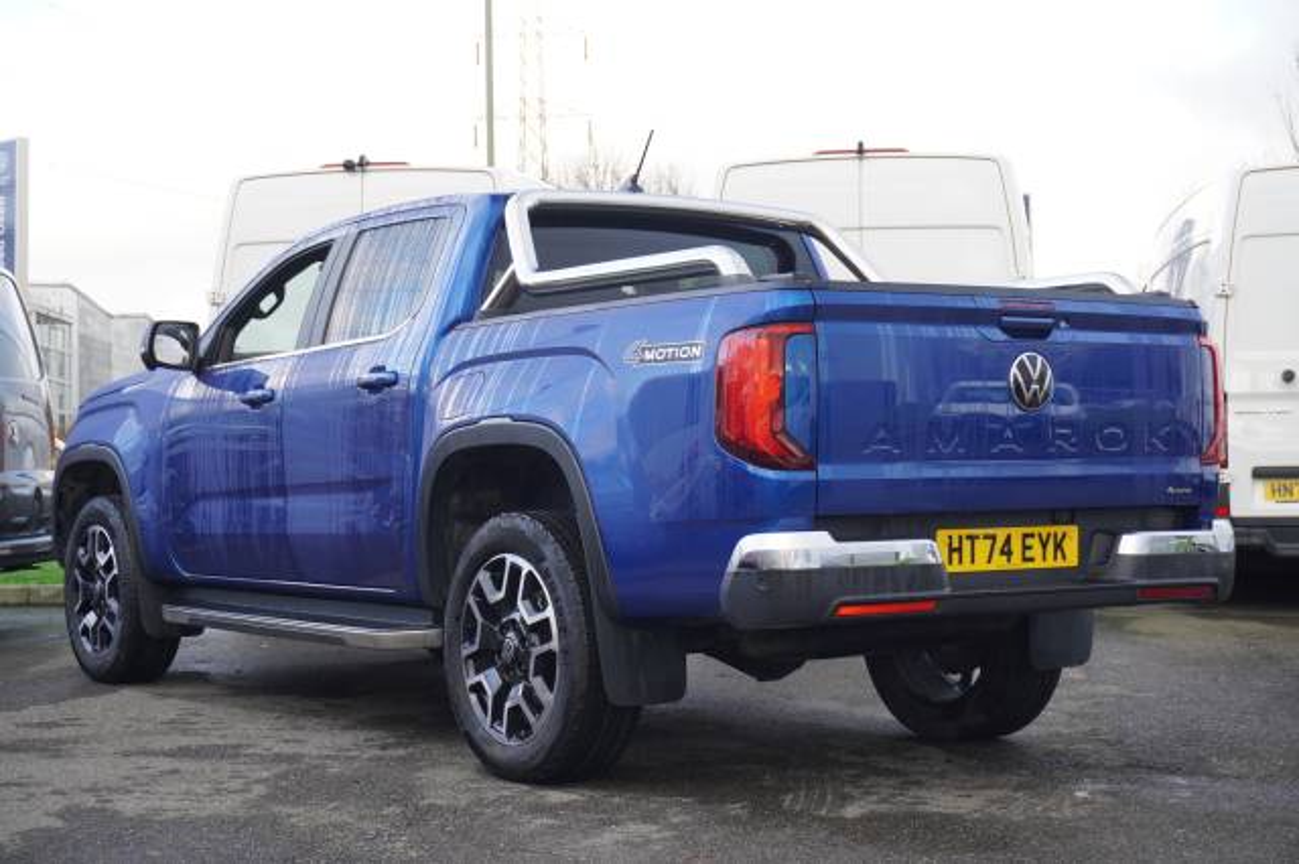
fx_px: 2056
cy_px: 432
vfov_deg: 23.8
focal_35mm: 57
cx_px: 650
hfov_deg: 35.1
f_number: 5.6
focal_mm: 38
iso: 200
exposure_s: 1/60
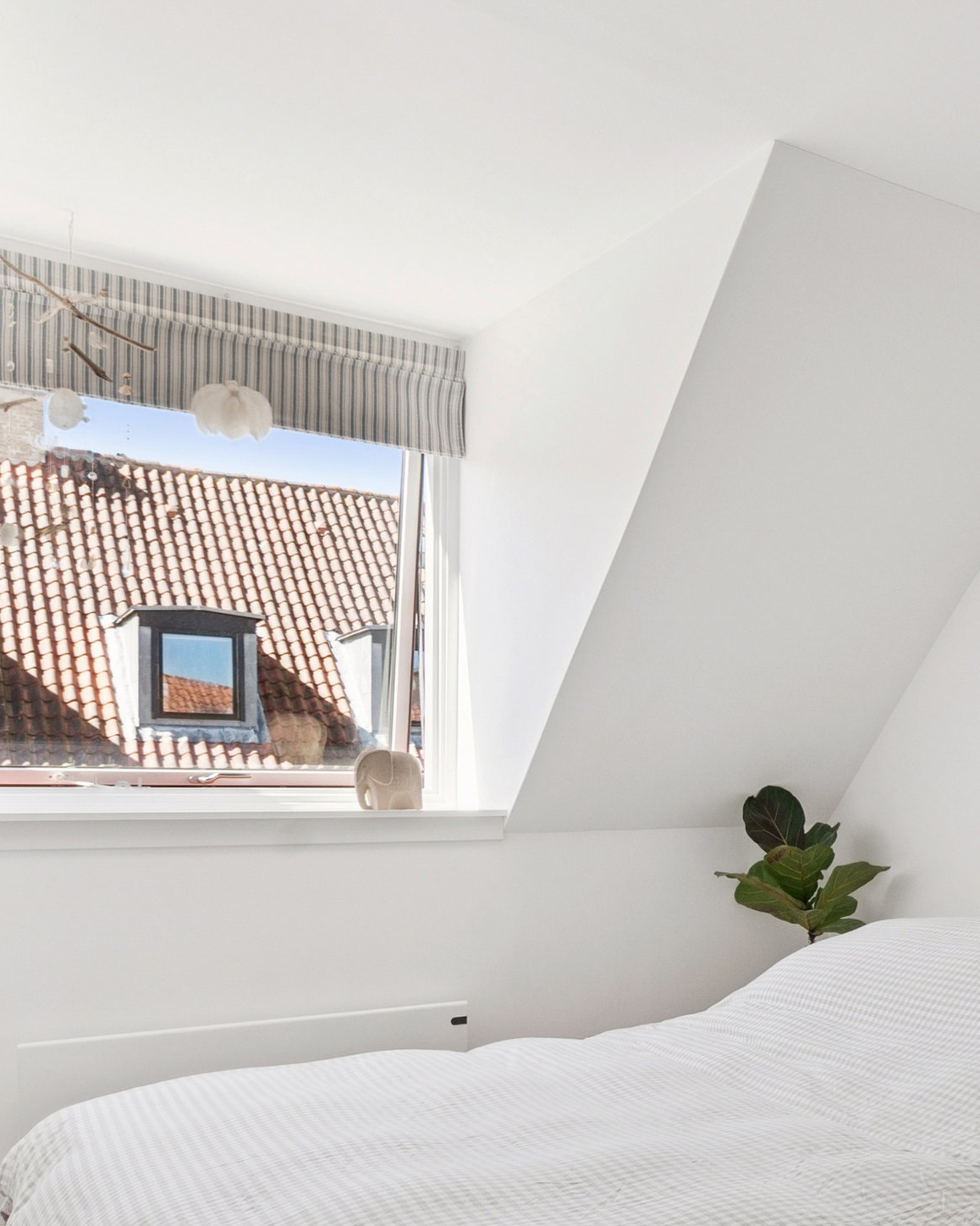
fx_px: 1269
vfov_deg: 50.6
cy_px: 815
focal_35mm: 35
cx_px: 1017
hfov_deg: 37.0
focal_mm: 12
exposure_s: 1/13
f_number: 10
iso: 200
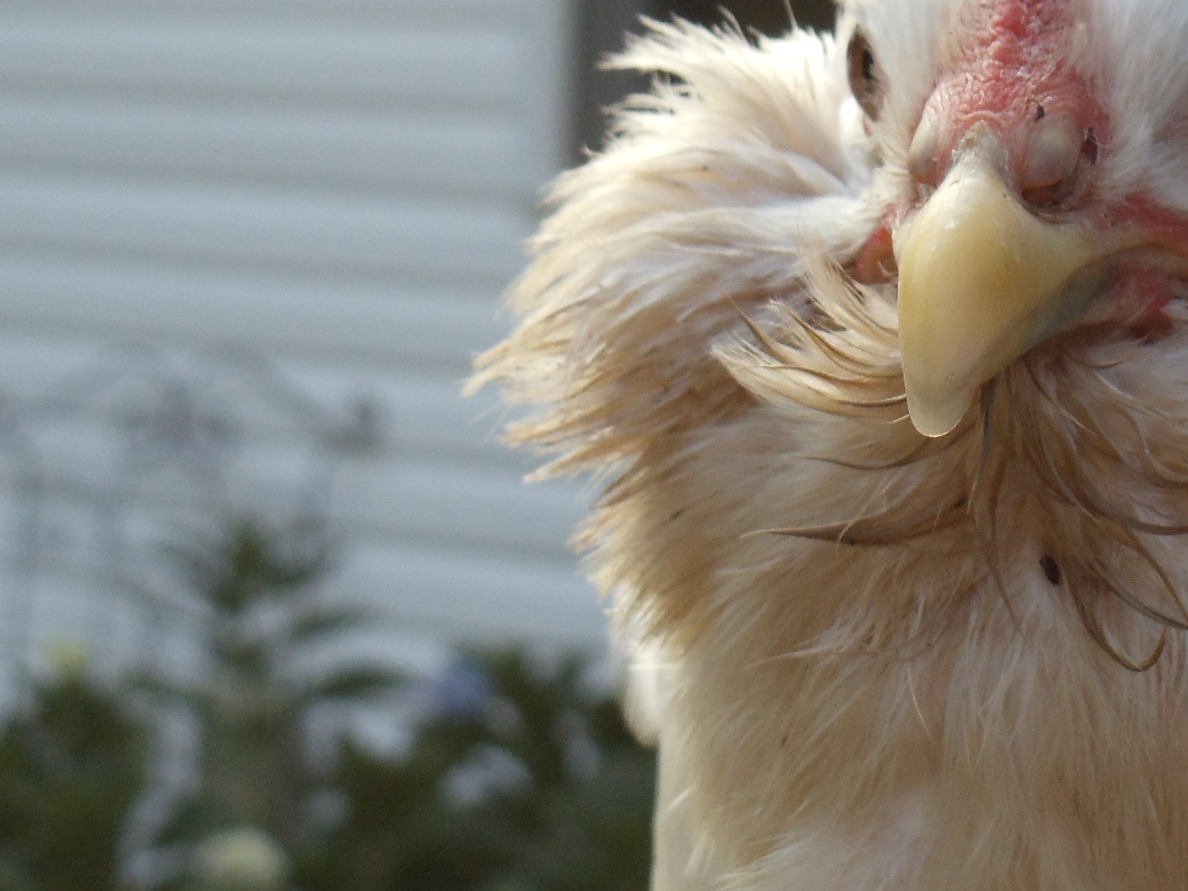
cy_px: 564
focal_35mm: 150
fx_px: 5148
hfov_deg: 13.0
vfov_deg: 9.9
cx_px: 1140
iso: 200
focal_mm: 10.12
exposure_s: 1/200
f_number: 4.4
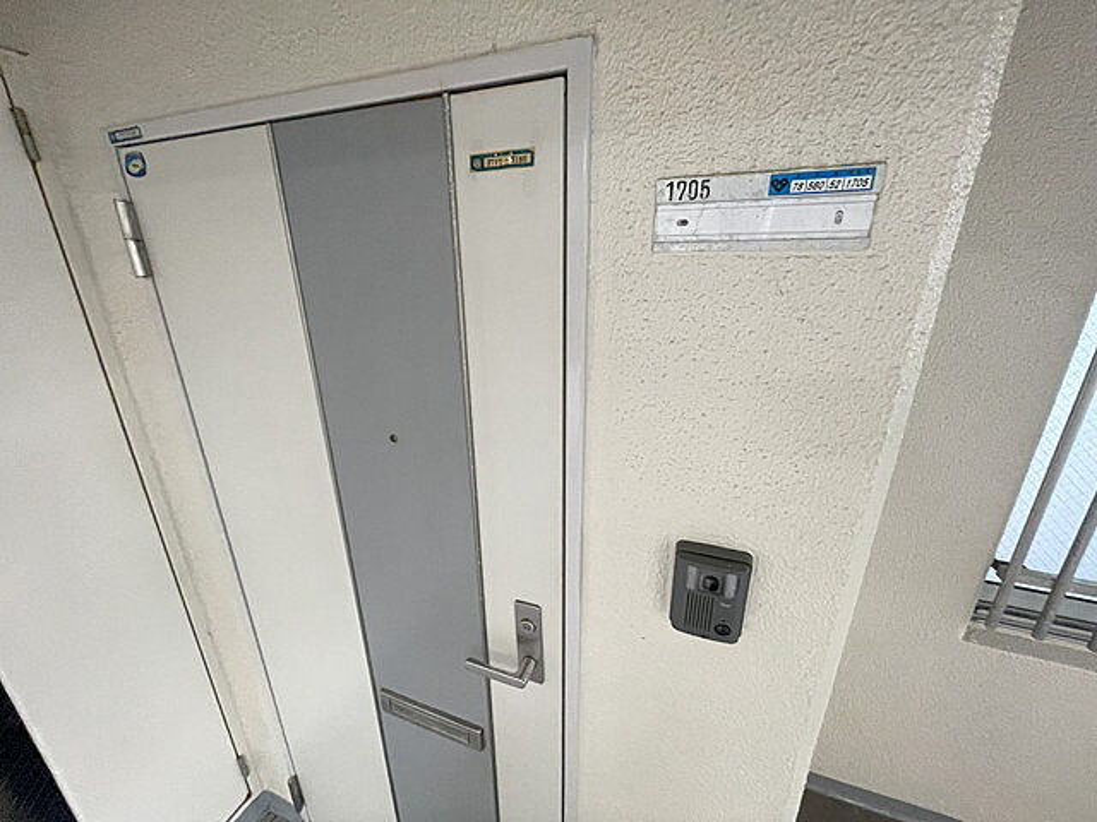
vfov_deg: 85.7
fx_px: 444
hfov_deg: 102.1
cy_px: 411
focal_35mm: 14
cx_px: 548
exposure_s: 1/73
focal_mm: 1.55
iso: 320
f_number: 2.4
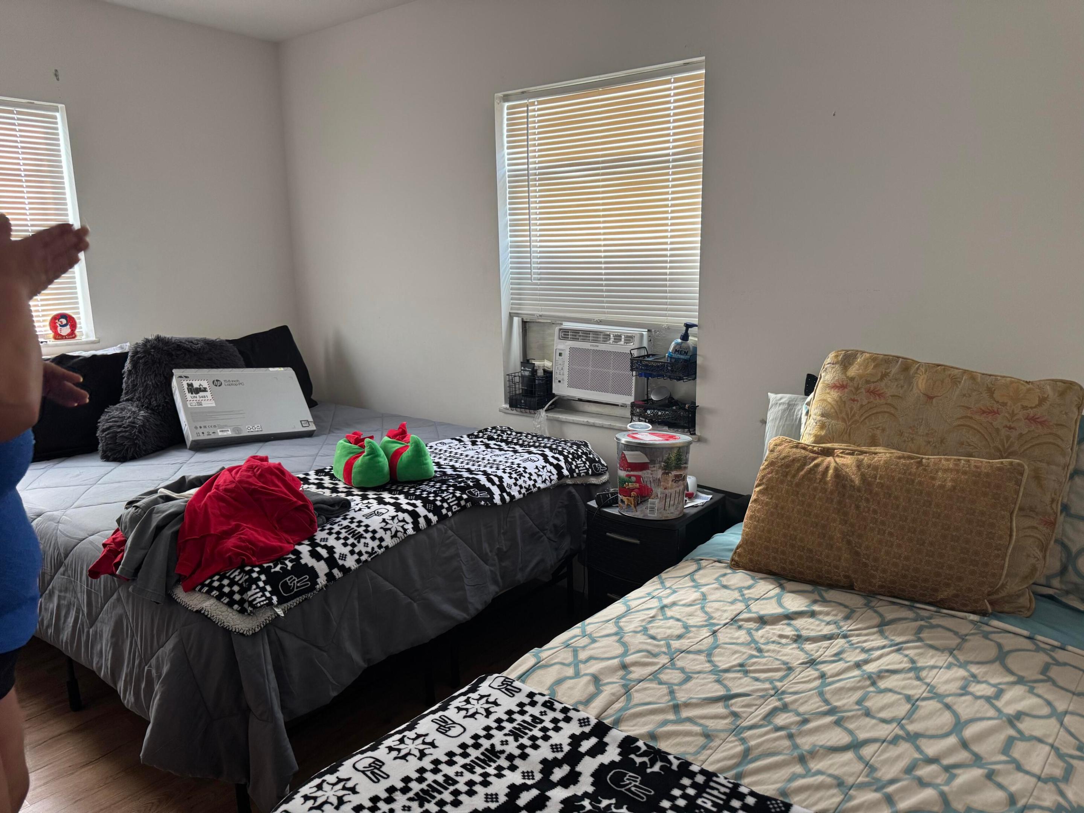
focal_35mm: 24
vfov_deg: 56.8
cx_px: 542
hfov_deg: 71.6
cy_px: 406
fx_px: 752
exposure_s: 1/64
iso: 200
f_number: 1.78
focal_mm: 6.76
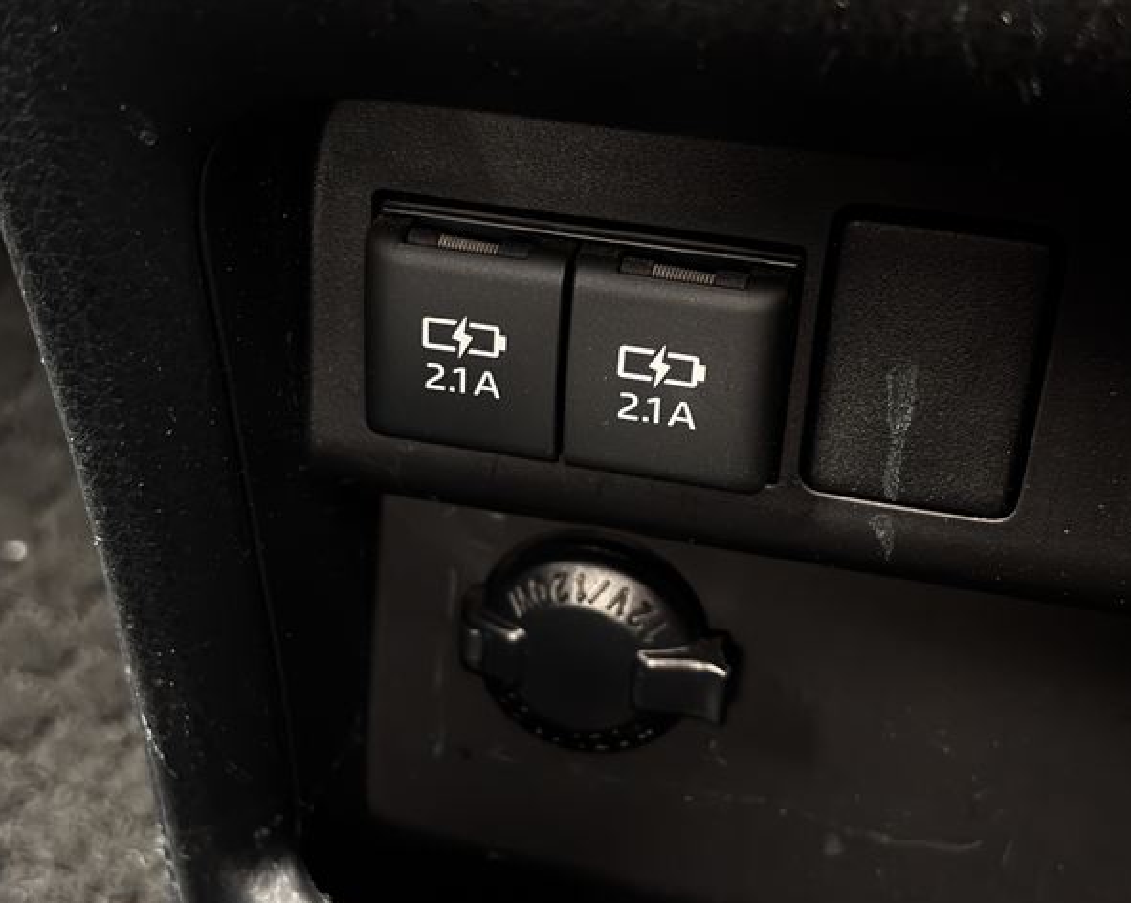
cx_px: 543
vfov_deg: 27.6
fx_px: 1840
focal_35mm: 55
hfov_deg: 34.2
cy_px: 457
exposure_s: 1/9
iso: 800
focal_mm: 5.96
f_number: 1.6
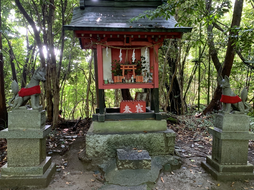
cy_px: 95
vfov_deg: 53.1
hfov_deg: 67.3
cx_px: 127
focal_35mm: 26
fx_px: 191
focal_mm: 4.25
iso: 400
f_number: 1.8
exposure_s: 1/45
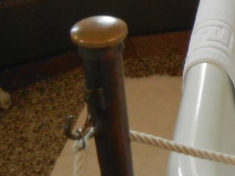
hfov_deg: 17.4
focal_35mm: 101
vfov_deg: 14.5
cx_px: 356
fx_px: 686
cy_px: 15
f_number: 3.5
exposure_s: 1/7.1
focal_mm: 5.4
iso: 200
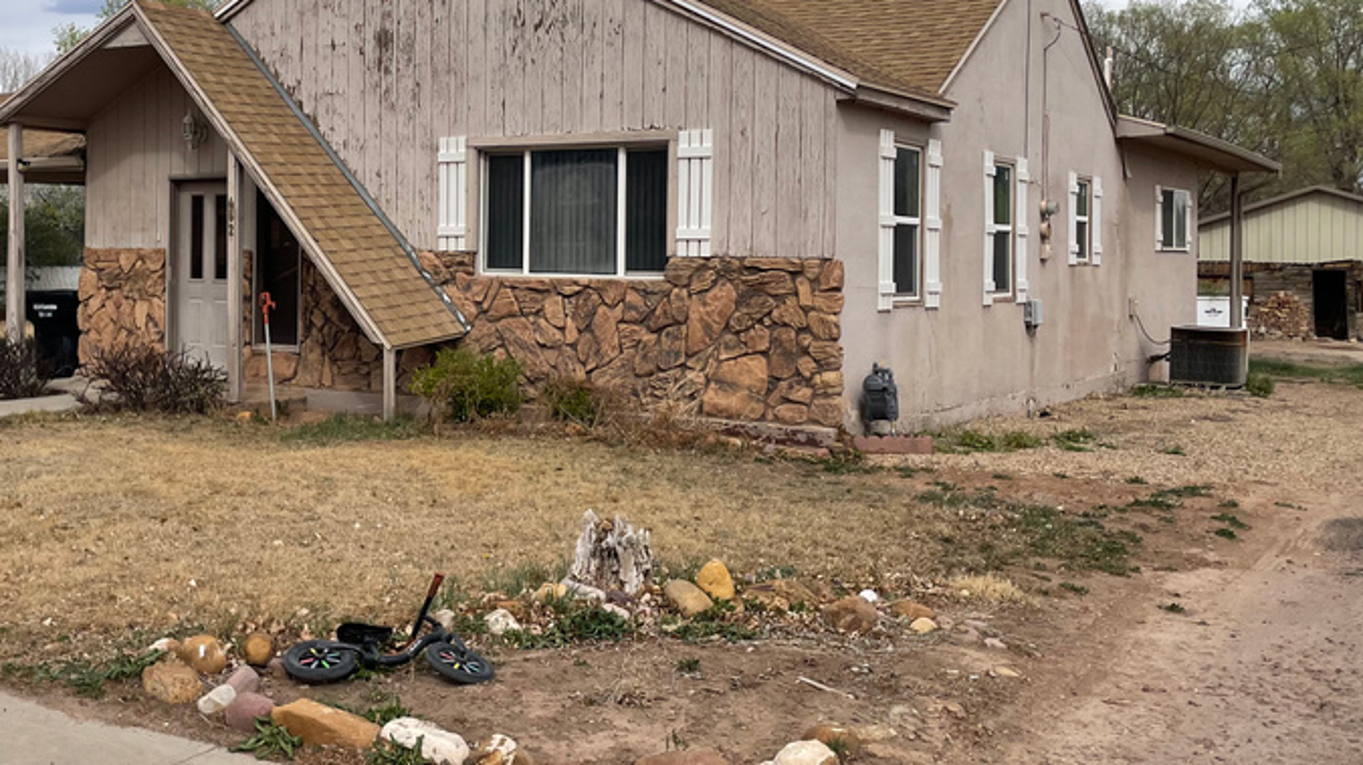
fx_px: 1553
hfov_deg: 46.5
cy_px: 254
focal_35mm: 43
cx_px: 442
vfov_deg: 27.5
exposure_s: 1/5051
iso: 32
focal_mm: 4.2
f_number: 1.6
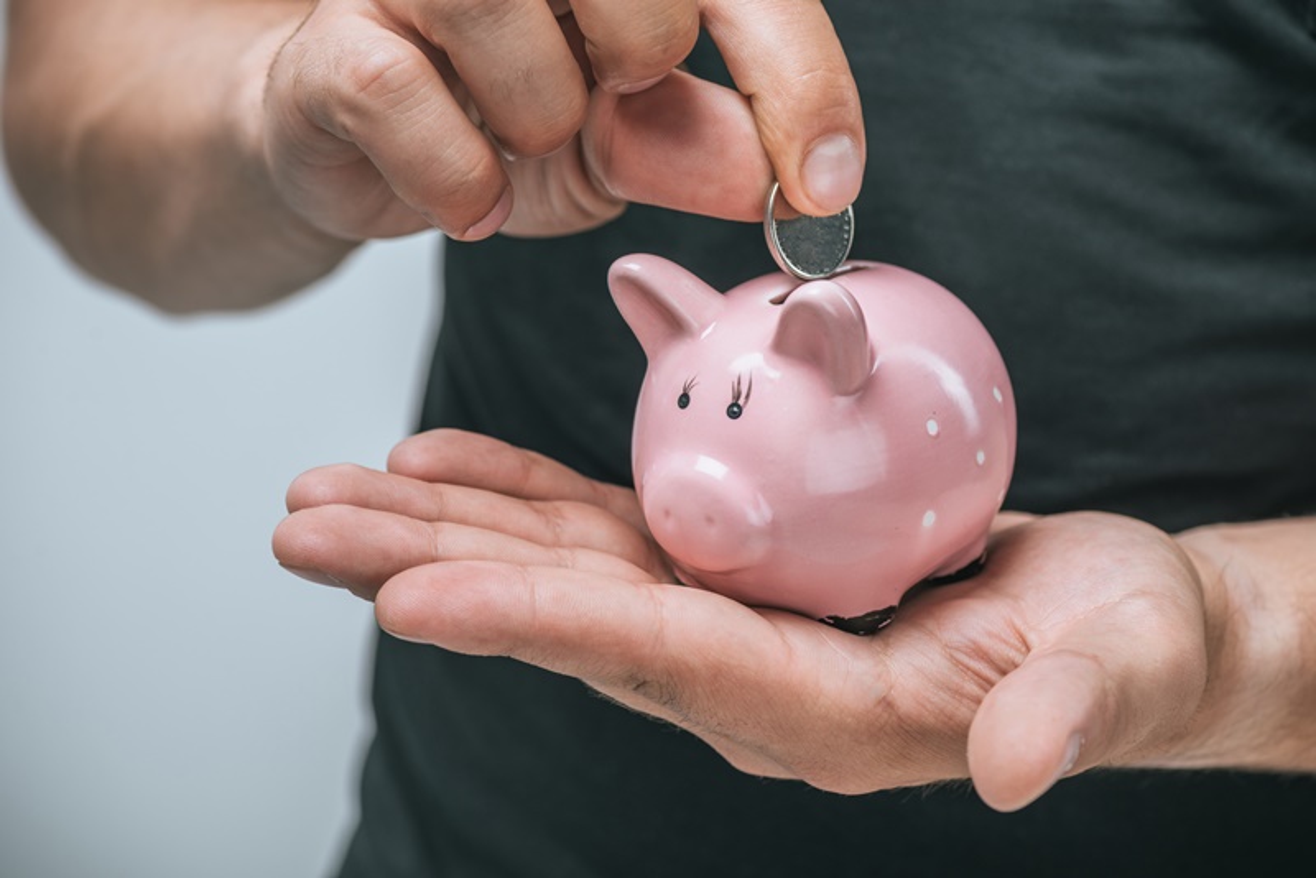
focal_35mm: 105
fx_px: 3840
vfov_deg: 13.1
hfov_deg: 19.4
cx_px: 658
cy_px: 439
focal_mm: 105
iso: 100
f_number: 8
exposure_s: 1/200
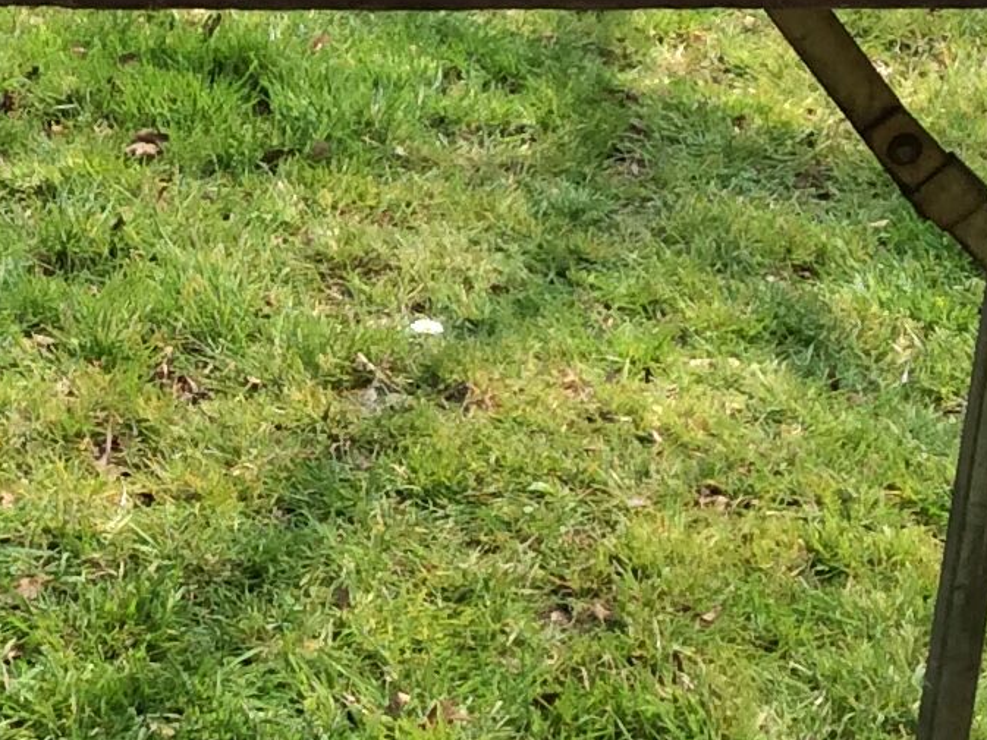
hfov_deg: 15.8
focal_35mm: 123
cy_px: 318
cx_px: 126
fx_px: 3508
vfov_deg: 12.1
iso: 32
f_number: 2.4
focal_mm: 3.3
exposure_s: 1/572
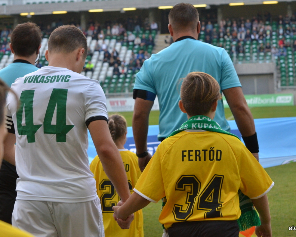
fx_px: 1051
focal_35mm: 120
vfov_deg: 12.8
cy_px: 119
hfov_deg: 16.0
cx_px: 135
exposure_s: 1/640
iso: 1600
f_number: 6.3
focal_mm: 70
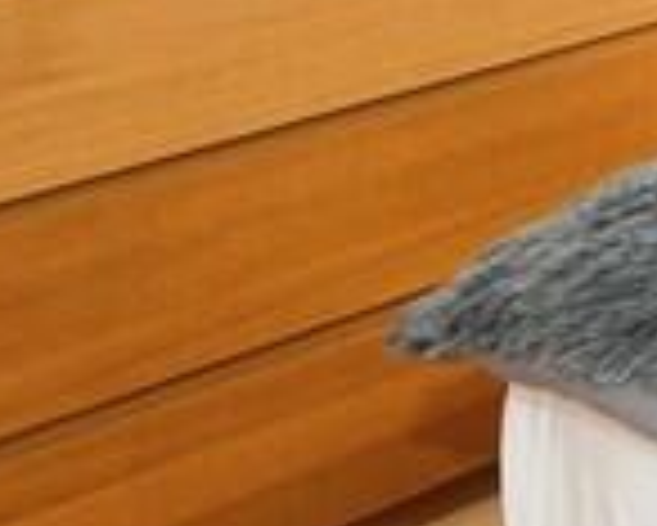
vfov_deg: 14.1
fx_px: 1790
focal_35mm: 92
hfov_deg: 13.4
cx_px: 1678
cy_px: -528
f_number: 4
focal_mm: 14
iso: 110
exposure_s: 1/60
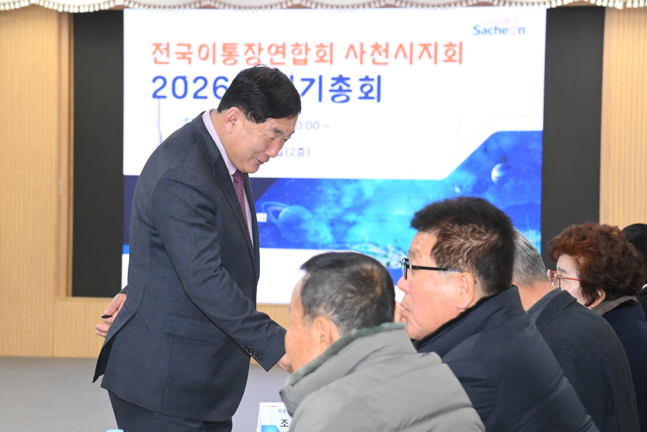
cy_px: 216
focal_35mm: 105
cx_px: 324
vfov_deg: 13.0
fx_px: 1887
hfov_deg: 19.5
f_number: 8
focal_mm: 105
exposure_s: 1/250
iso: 5000
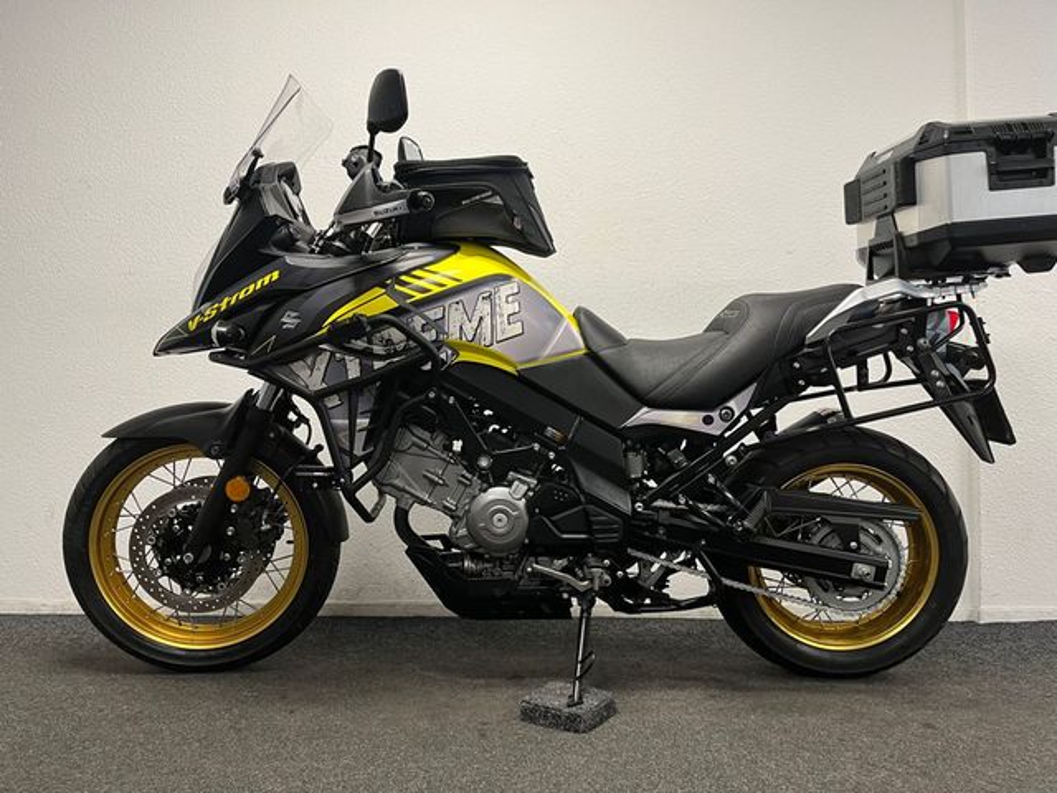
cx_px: 528
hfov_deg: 67.3
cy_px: 396
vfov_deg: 53.1
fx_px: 794
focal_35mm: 26
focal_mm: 5.1
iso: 80
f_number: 1.6
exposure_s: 1/50
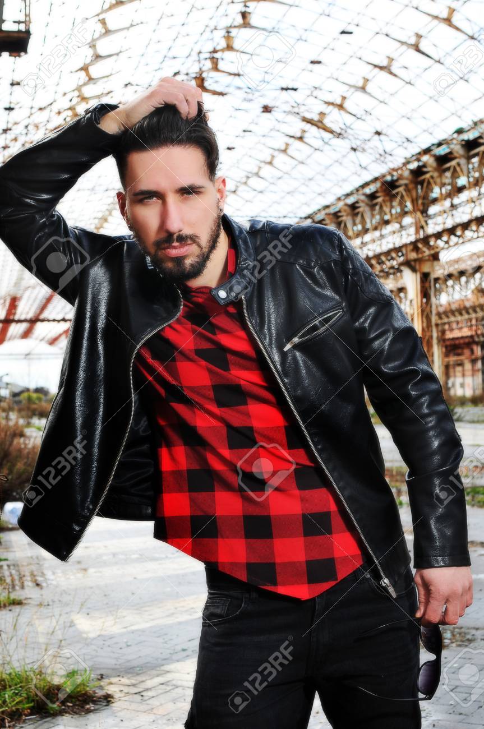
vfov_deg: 37.9
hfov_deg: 25.7
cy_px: 364
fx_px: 1062
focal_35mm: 52
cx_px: 242
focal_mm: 35
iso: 200
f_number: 5.6
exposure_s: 1/250
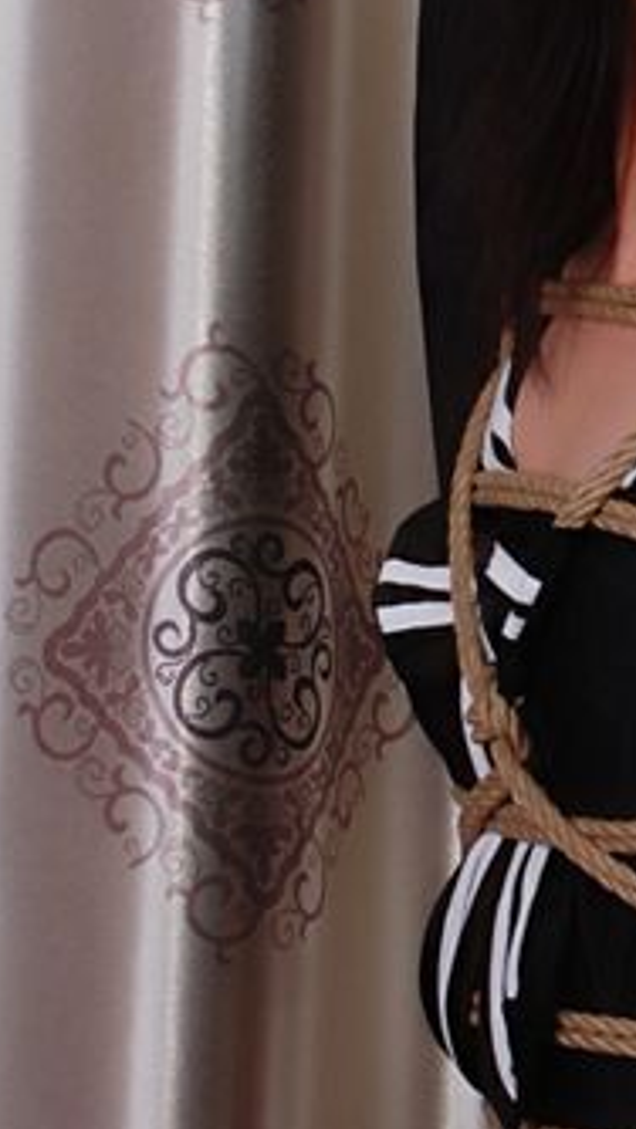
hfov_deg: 5.0
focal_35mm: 241
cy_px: 341
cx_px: 634
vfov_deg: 8.9
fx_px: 7222
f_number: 10
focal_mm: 32
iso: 100
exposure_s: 1/8
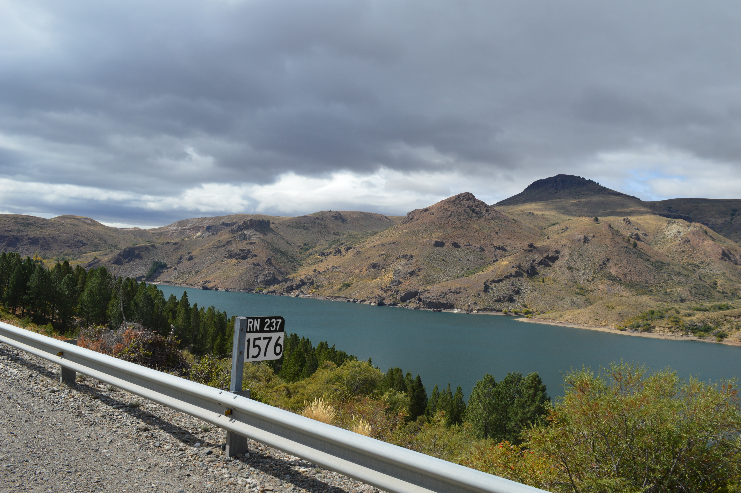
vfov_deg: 43.5
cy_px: 246
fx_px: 617
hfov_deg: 62.0
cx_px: 370
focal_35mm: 30
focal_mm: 20
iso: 100
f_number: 9
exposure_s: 1/320
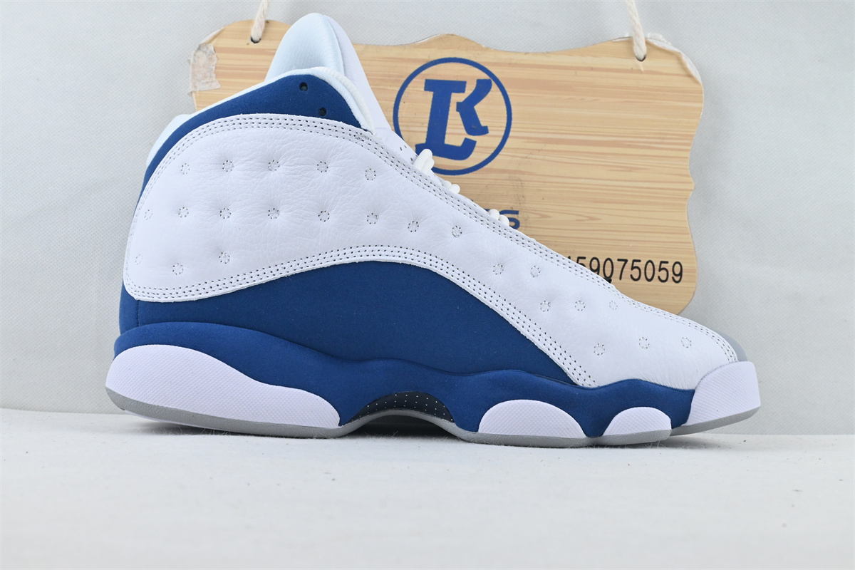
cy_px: 285
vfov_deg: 29.4
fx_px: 1086
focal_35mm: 46
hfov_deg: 43.0
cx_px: 428
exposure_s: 1/160
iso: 1000
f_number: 10
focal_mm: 30.5
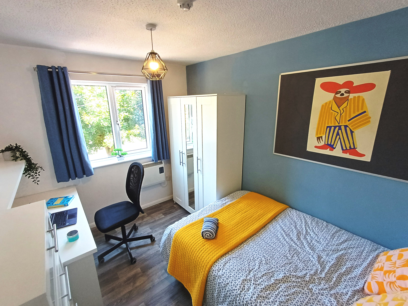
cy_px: 153
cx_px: 204
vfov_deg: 78.1
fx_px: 189
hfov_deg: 94.5
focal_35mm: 16
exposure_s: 1/50
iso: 160
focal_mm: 1.64
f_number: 2.2
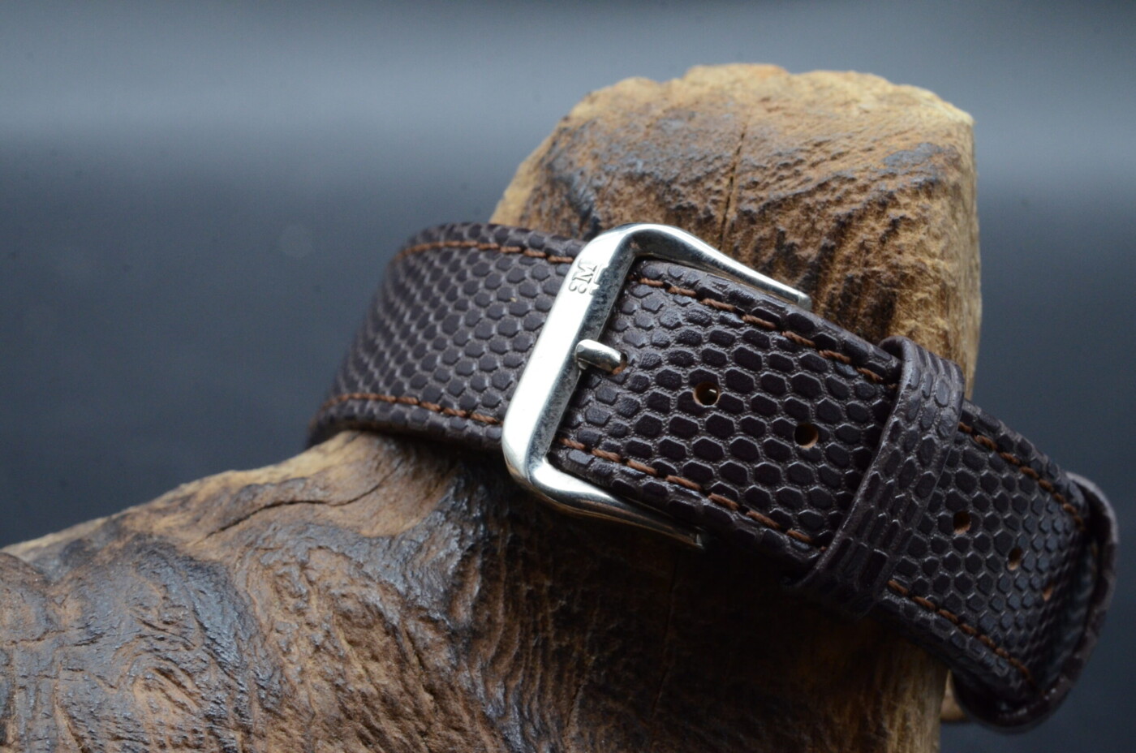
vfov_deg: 15.1
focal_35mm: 90
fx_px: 2835
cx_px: 568
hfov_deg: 22.7
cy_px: 376
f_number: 16
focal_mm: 60
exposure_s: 1/50
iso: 1600
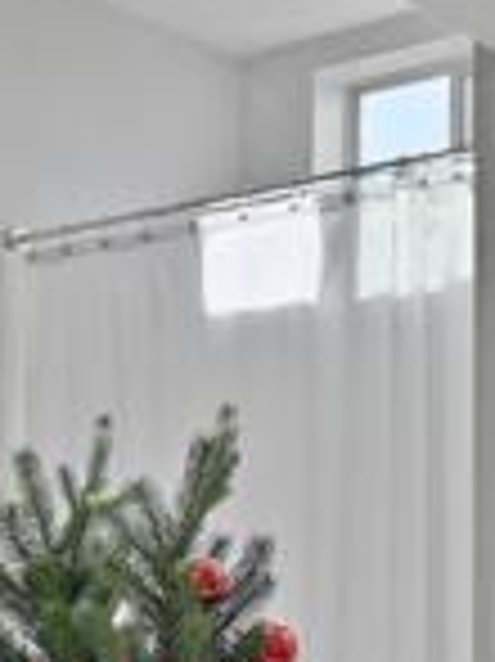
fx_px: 1319
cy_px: 606
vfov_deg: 27.1
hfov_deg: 20.3
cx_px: 540
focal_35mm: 69
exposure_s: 1/15
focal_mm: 16.5
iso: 160
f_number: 4
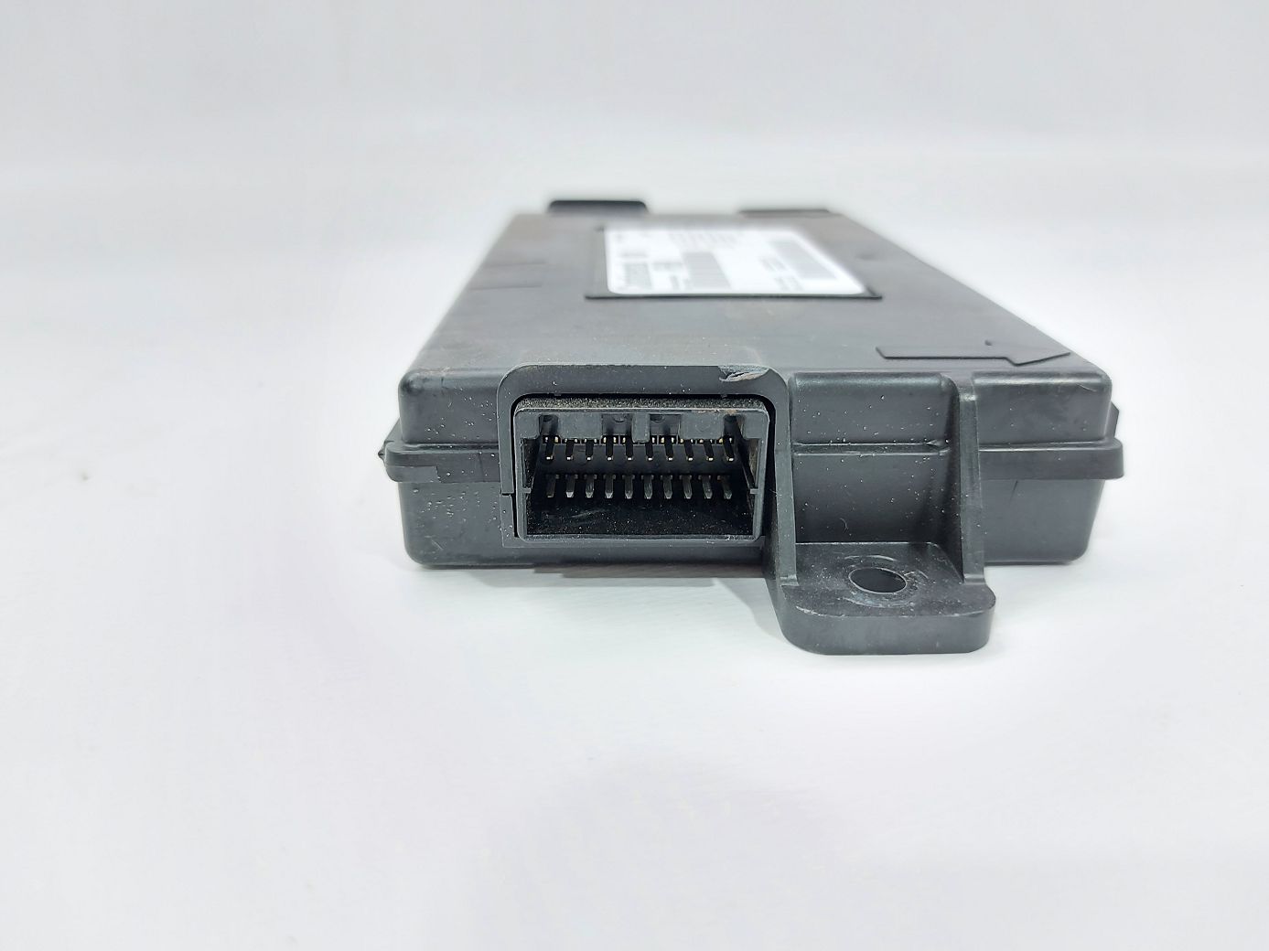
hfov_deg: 71.6
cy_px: 476
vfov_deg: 56.8
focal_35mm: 24
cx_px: 634
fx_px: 880
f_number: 1.8
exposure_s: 1/50
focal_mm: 5.23
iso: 125
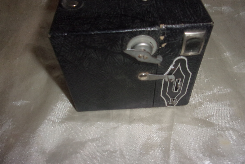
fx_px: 204
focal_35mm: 30
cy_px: 79
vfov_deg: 43.6
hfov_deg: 61.9
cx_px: 120
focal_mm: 5.1
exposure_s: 1/34
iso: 200
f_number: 3.9
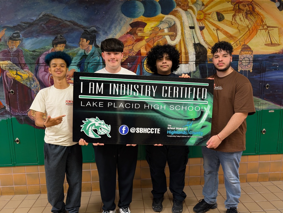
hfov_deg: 71.5
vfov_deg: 56.9
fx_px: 196
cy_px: 106
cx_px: 142
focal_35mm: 24
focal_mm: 6.9
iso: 206
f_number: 1.68
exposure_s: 1/24
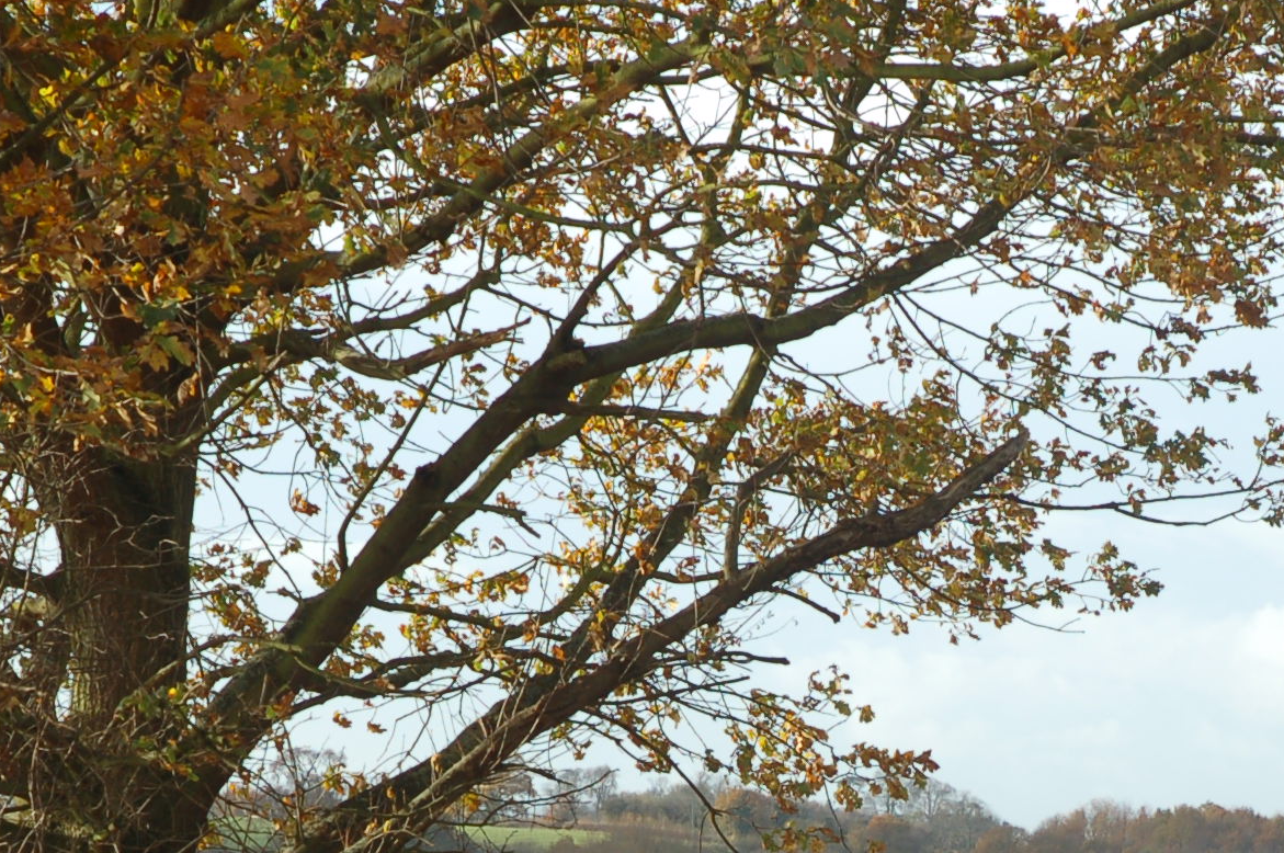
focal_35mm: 185
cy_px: 1028
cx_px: 1171
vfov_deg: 7.3
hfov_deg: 11.1
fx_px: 6591
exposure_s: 1/320
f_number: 6.3
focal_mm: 48
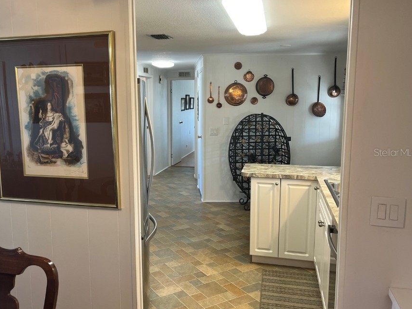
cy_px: 152
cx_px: 174
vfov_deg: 45.4
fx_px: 369
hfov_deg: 58.1
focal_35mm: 31
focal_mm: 5.1
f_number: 1.6
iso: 64
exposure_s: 1/60
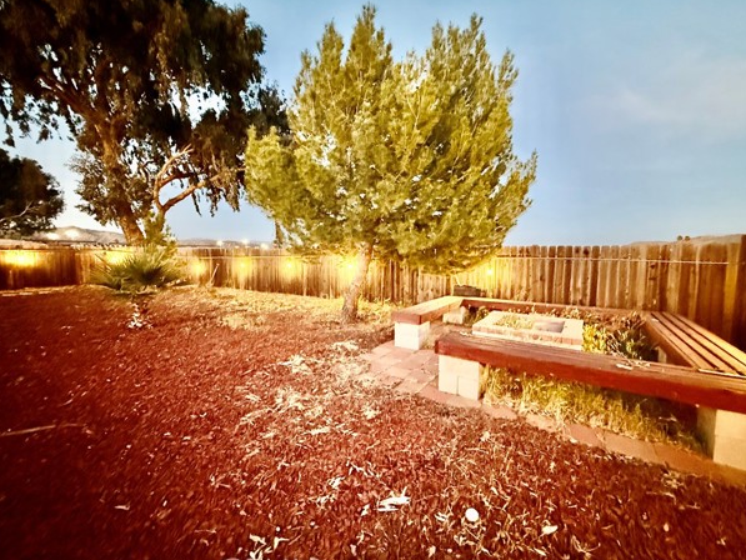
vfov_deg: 81.7
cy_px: 288
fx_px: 323
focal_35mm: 15
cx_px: 371
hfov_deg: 98.2
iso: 1600
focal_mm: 2.22
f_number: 2.2
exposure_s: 1/30
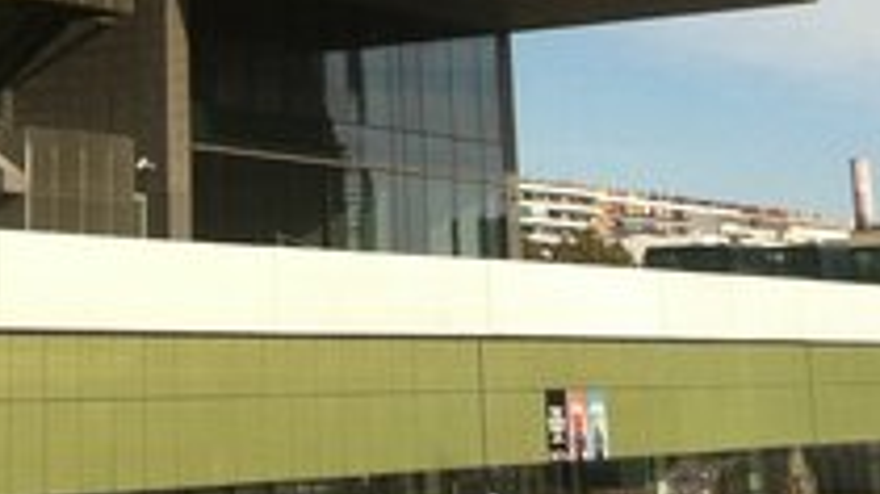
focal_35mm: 116
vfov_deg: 10.0
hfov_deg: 18.3
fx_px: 2706
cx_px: 184
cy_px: -310
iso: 80
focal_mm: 3.85
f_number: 2.8
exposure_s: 1/1371
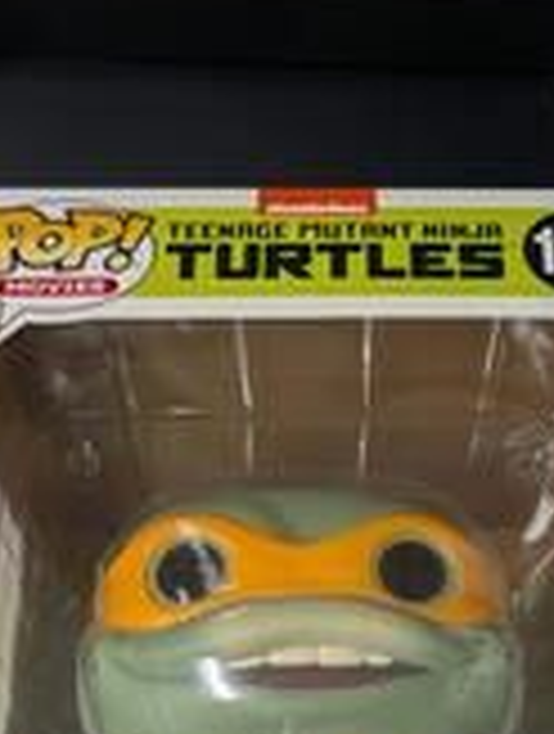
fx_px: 1190
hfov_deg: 26.2
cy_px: 793
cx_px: 315
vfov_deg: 30.8
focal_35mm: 56
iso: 36
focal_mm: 6.9
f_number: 1.68
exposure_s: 1/120
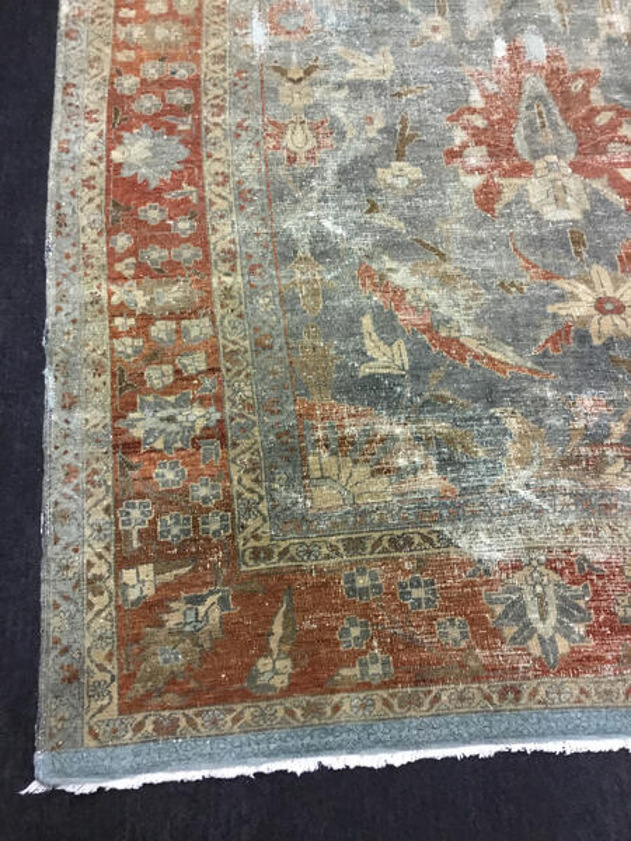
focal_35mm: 31
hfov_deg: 45.4
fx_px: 753
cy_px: 420
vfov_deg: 58.4
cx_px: 316
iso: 125
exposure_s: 1/30
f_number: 2.4
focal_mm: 3.3
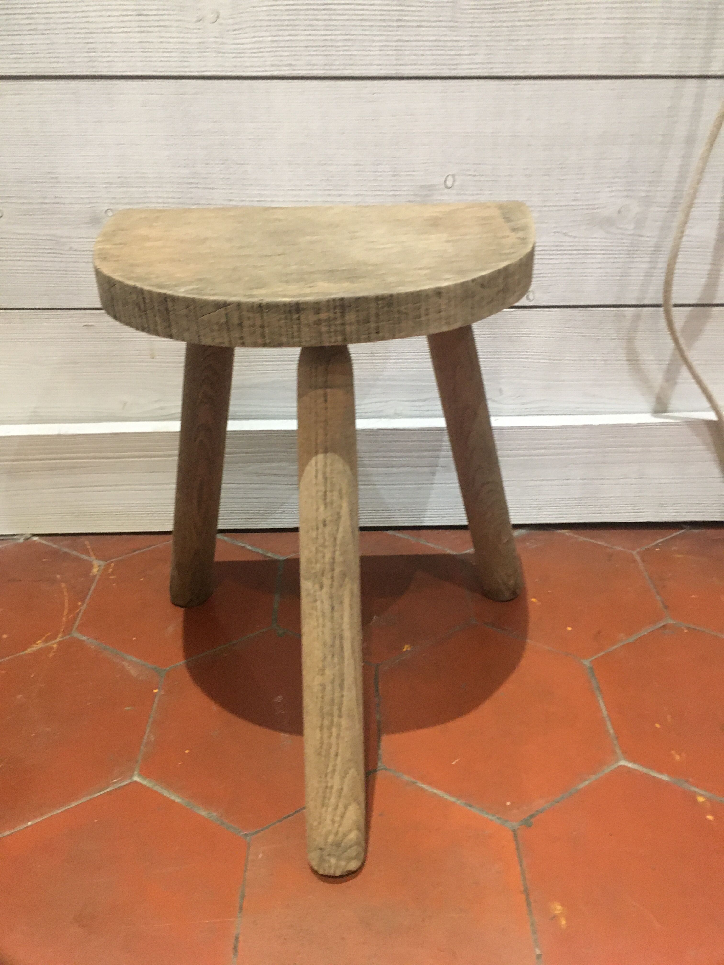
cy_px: 482
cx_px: 362
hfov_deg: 48.2
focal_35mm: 29
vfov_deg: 61.7
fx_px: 809
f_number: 2.2
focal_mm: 4.15
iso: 200
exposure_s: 1/17
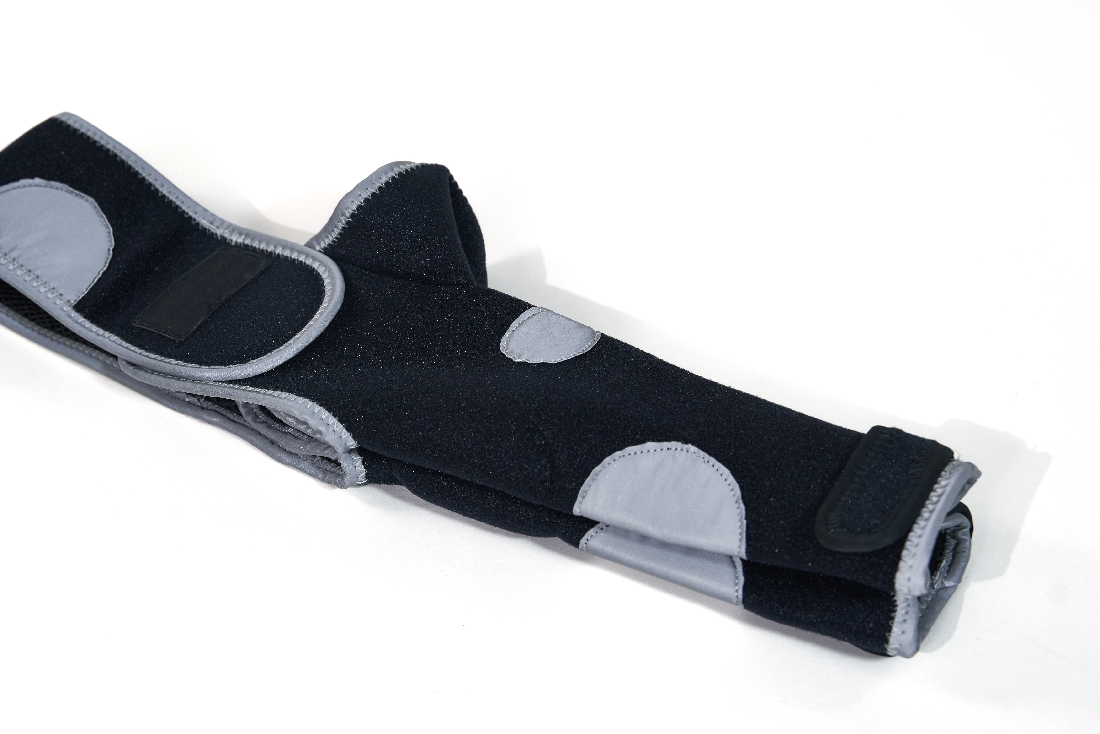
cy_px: 374
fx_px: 1711
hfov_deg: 35.5
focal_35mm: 56
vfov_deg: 24.2
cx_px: 443
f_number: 5.6
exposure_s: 1/250
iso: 200
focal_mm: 43
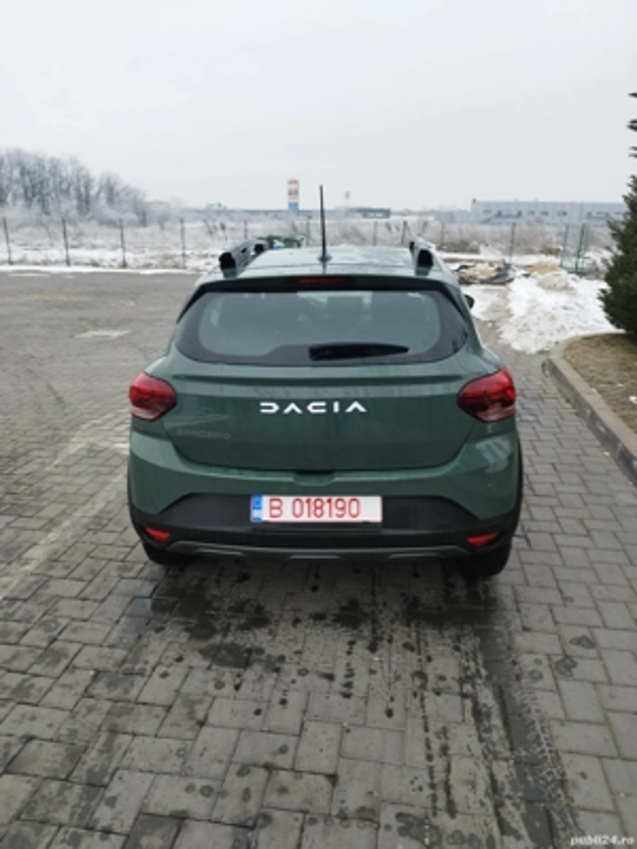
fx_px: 589
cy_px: 424
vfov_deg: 71.6
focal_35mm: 24
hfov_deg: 56.8
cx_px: 318
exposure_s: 1/334
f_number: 1.89
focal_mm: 5.89
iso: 50
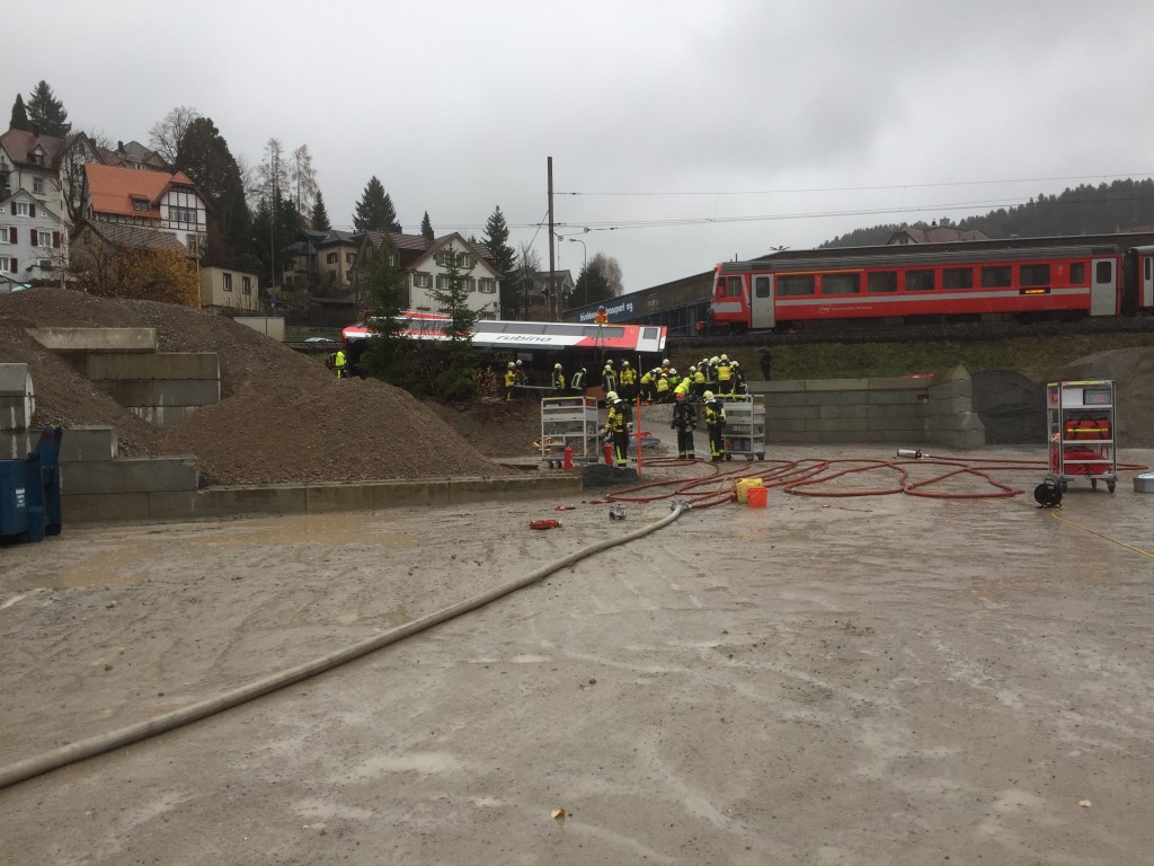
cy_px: 433
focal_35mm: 29
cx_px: 577
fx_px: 967
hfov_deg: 61.7
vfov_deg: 48.2
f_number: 2.2
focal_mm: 4.15
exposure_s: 1/237
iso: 32
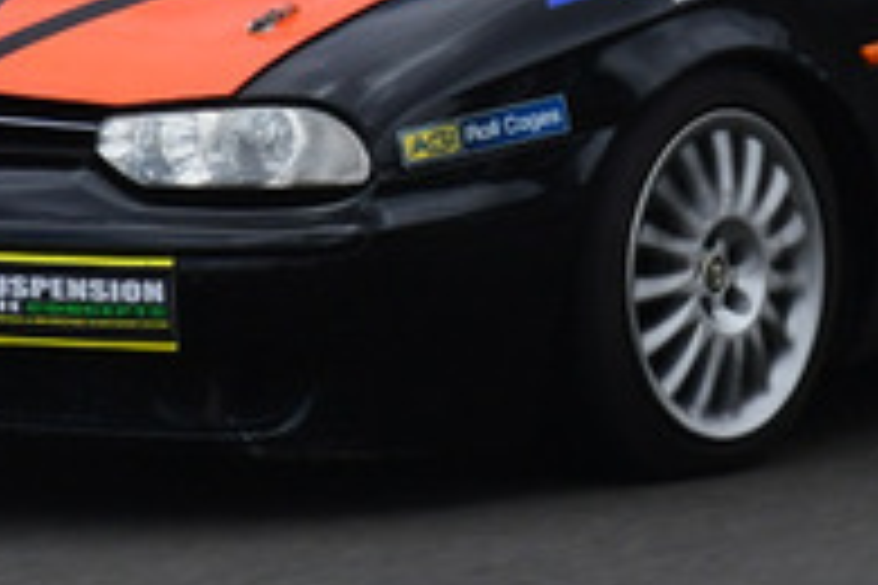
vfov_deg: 0.4
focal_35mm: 3079
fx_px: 75088
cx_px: 545
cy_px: -374
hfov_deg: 0.7
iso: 400
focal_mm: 500
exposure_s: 1/640
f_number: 10
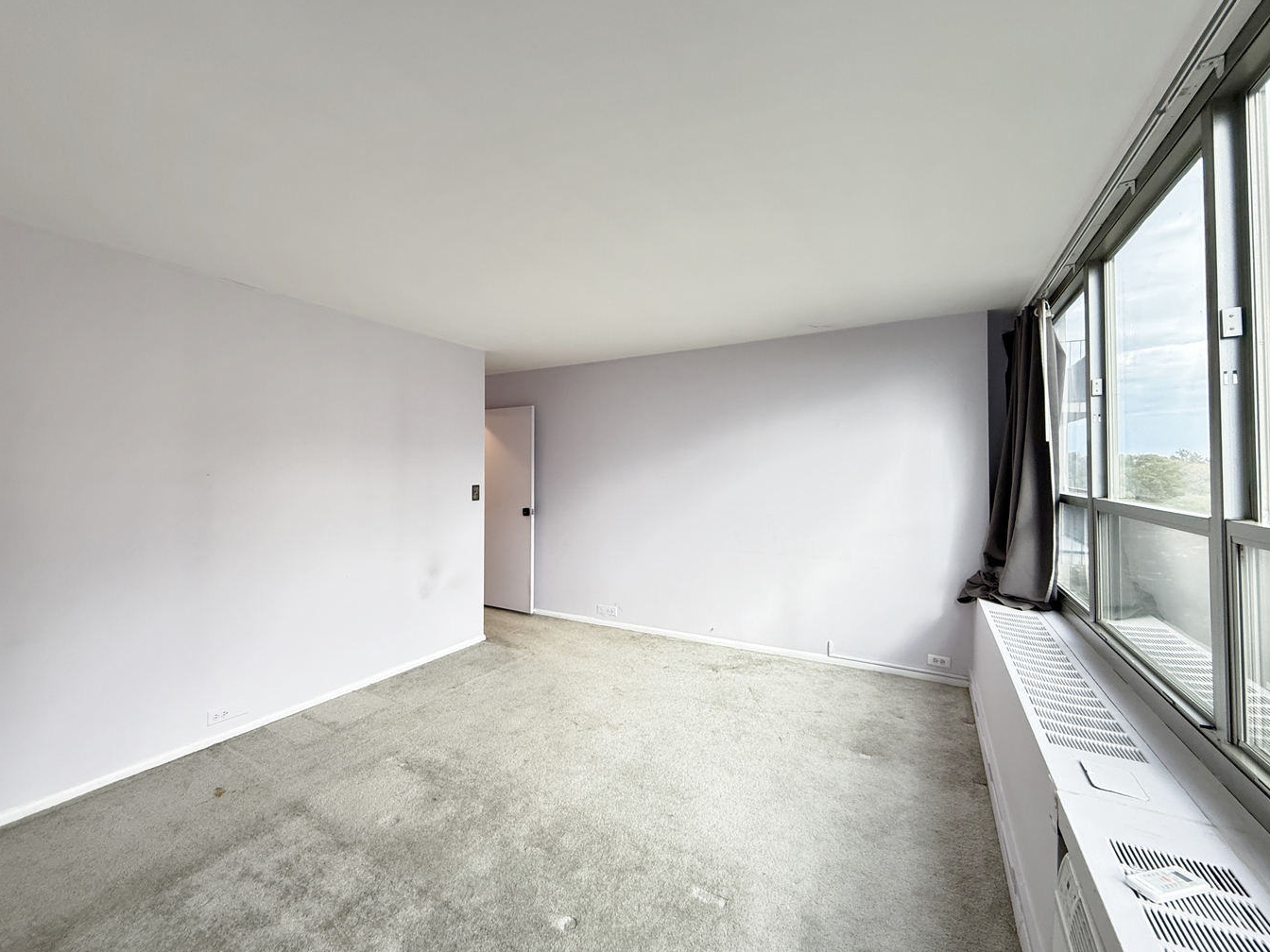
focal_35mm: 15
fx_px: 550
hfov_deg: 98.0
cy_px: 461
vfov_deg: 81.7
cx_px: 592
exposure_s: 1/99
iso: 250
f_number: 2.2
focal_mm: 2.22
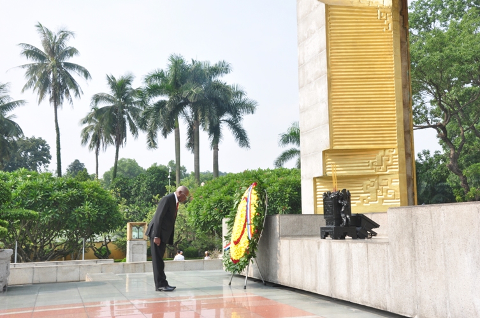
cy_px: 159
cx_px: 240
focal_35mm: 42
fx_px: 559
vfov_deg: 31.8
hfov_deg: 46.5
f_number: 11
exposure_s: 1/125
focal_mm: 28
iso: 200
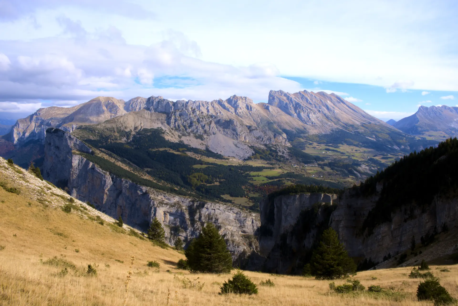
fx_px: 343
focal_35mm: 27
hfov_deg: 67.4
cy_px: 153
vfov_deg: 47.9
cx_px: 229
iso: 160
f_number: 22
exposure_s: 1/30
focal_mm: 18
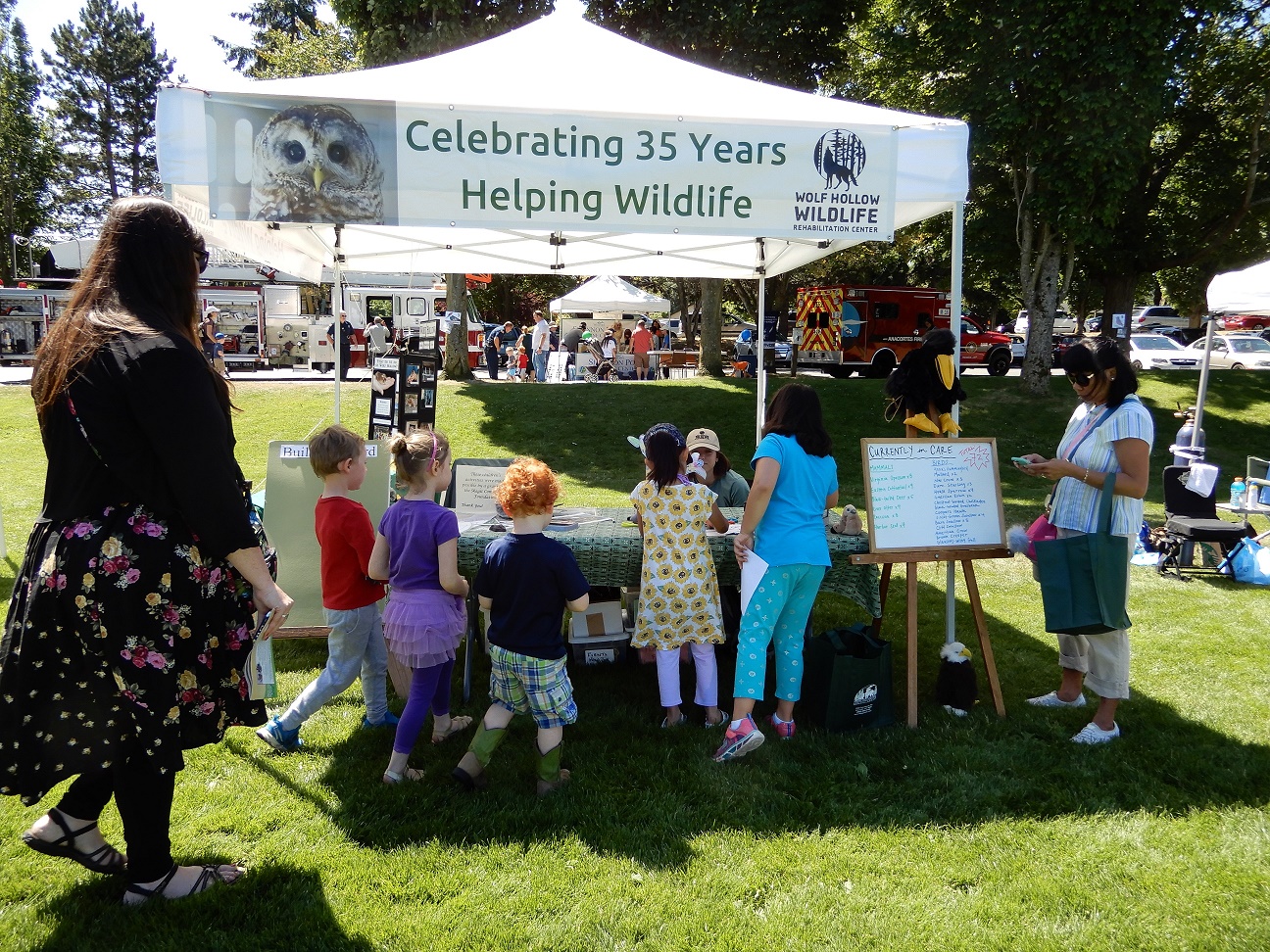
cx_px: 635
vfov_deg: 56.8
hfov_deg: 71.6
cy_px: 476
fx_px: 881
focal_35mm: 24
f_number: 3.4
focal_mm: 4.3
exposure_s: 1/250
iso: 80
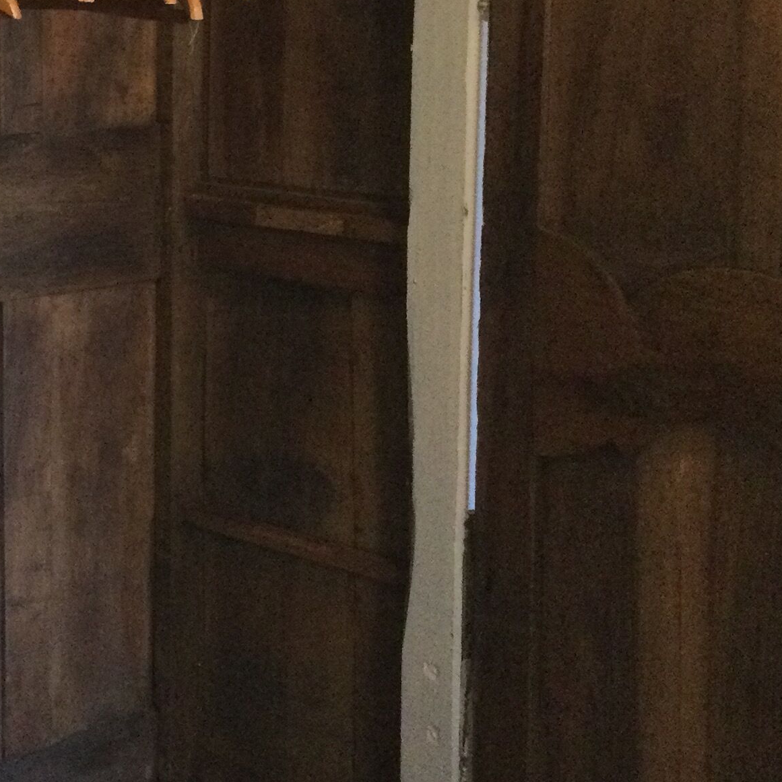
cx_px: -3
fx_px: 1968
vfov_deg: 22.4
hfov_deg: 21.7
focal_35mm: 77
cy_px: 288
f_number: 2.4
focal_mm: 3.3
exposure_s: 1/20
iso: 250
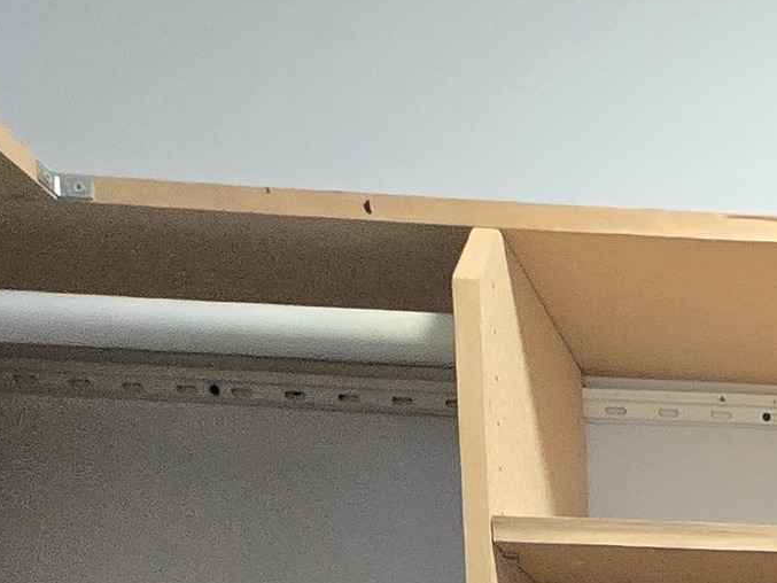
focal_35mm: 59
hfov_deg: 27.6
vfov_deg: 17.7
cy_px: 1160
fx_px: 1325
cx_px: 994
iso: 640
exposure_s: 1/60
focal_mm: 1.7
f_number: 2.2
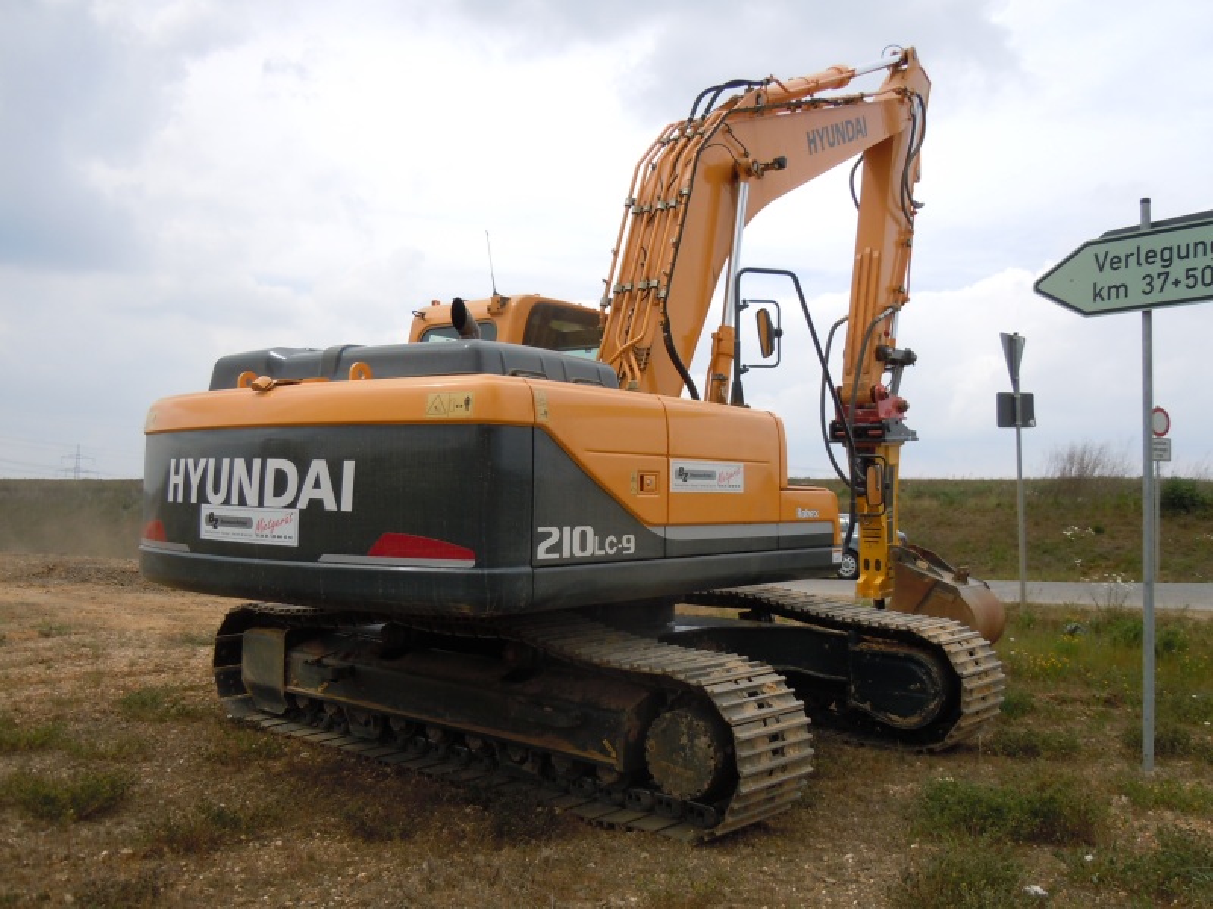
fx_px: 1051
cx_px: 606
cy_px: 454
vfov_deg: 46.8
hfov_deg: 60.0
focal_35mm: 30
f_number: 3.5
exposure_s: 1/800
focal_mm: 5.4
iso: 100
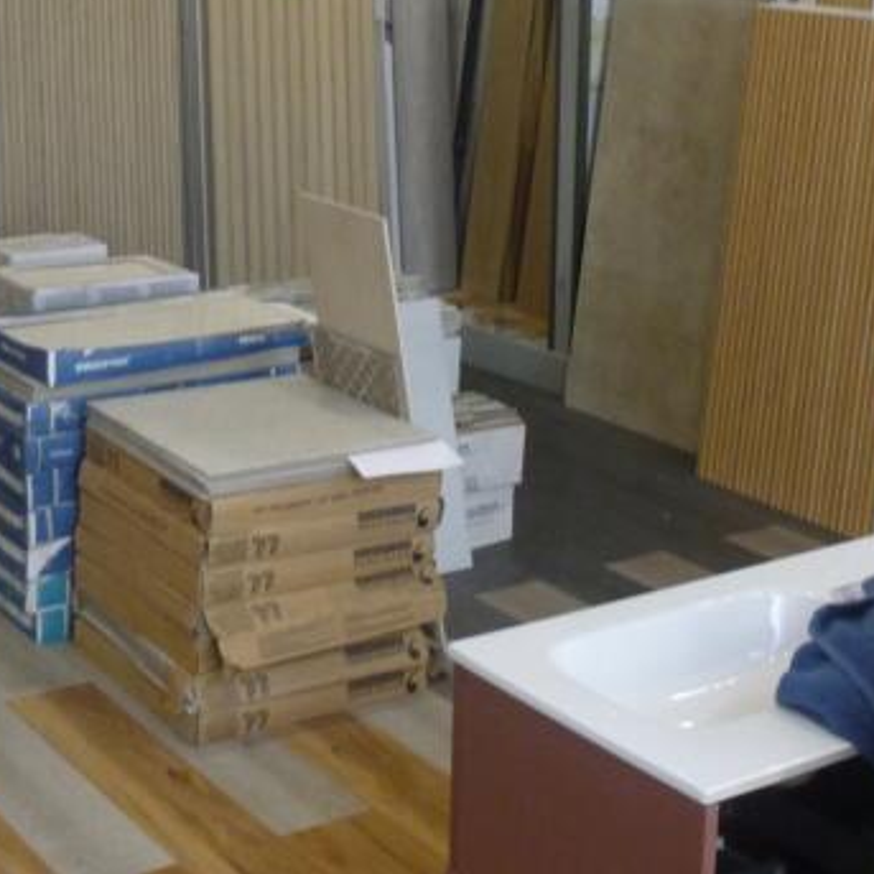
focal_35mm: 66
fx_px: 1885
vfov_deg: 25.5
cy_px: 143
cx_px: 290
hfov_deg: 26.0
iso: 200
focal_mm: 4.5
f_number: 3.1
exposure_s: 1/60
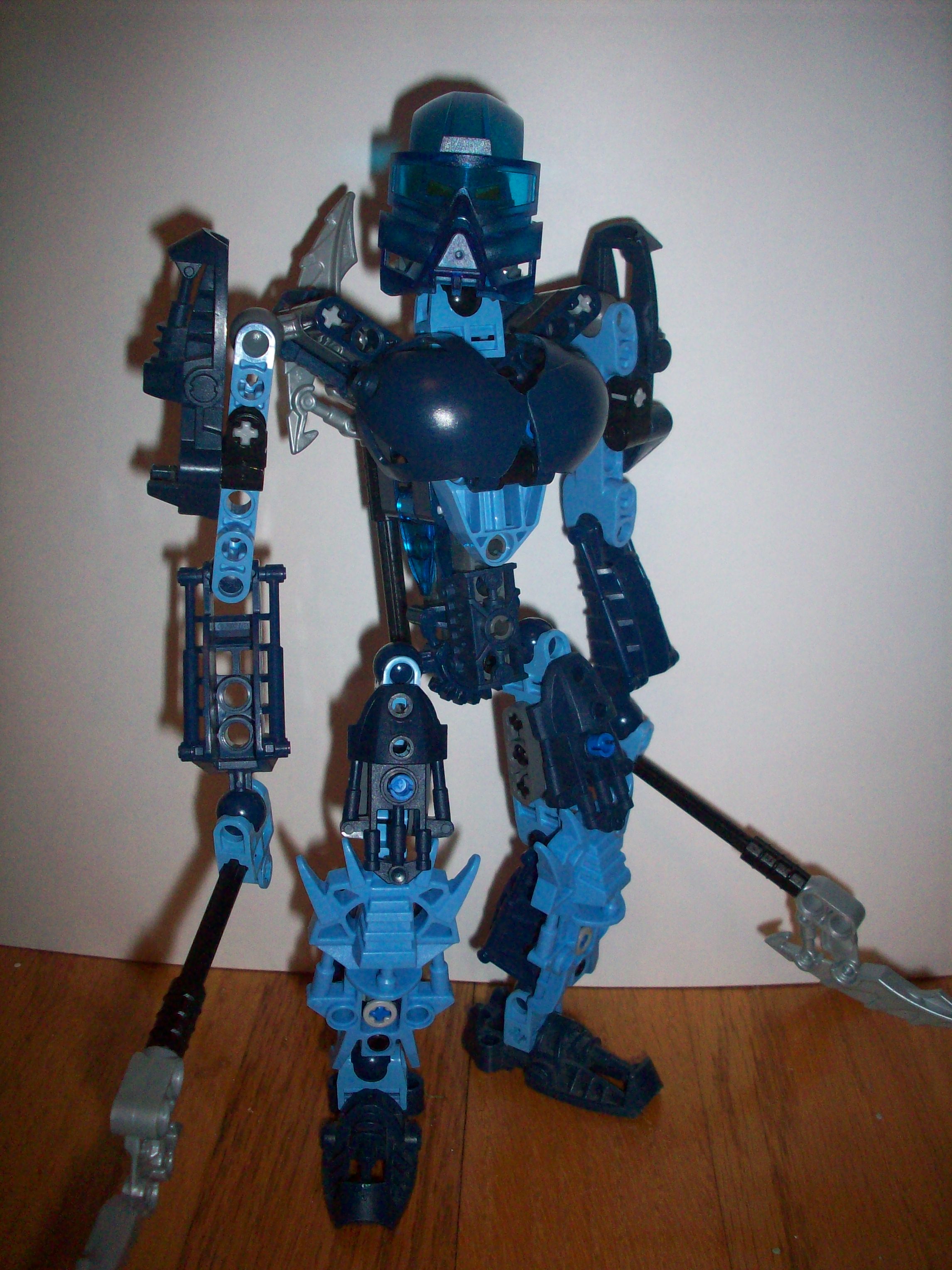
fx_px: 1357
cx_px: 476
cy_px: 635
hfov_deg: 38.7
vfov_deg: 50.1
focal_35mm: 37
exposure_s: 1/64
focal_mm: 6.2
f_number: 2.8
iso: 160
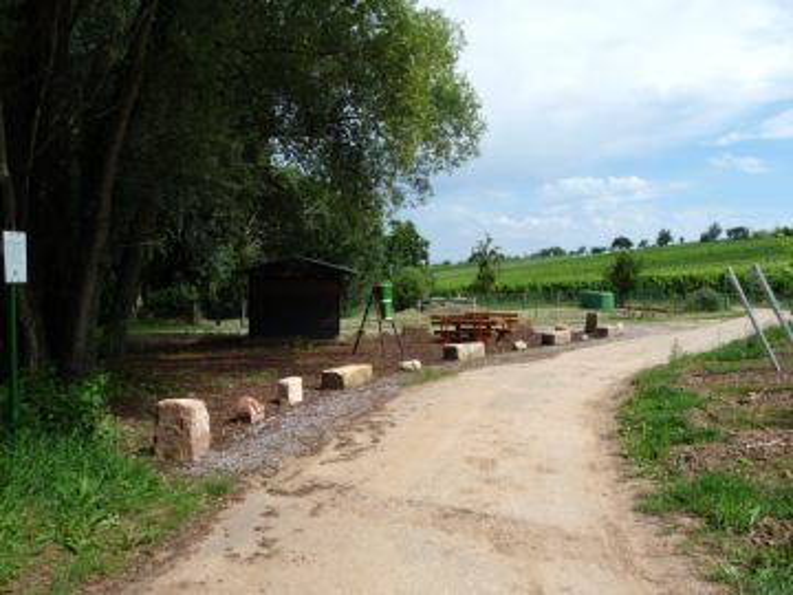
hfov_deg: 63.4
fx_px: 641
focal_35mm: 28
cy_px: 298
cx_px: 396
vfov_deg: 49.7
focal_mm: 4.7
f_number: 8
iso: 100
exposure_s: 1/250
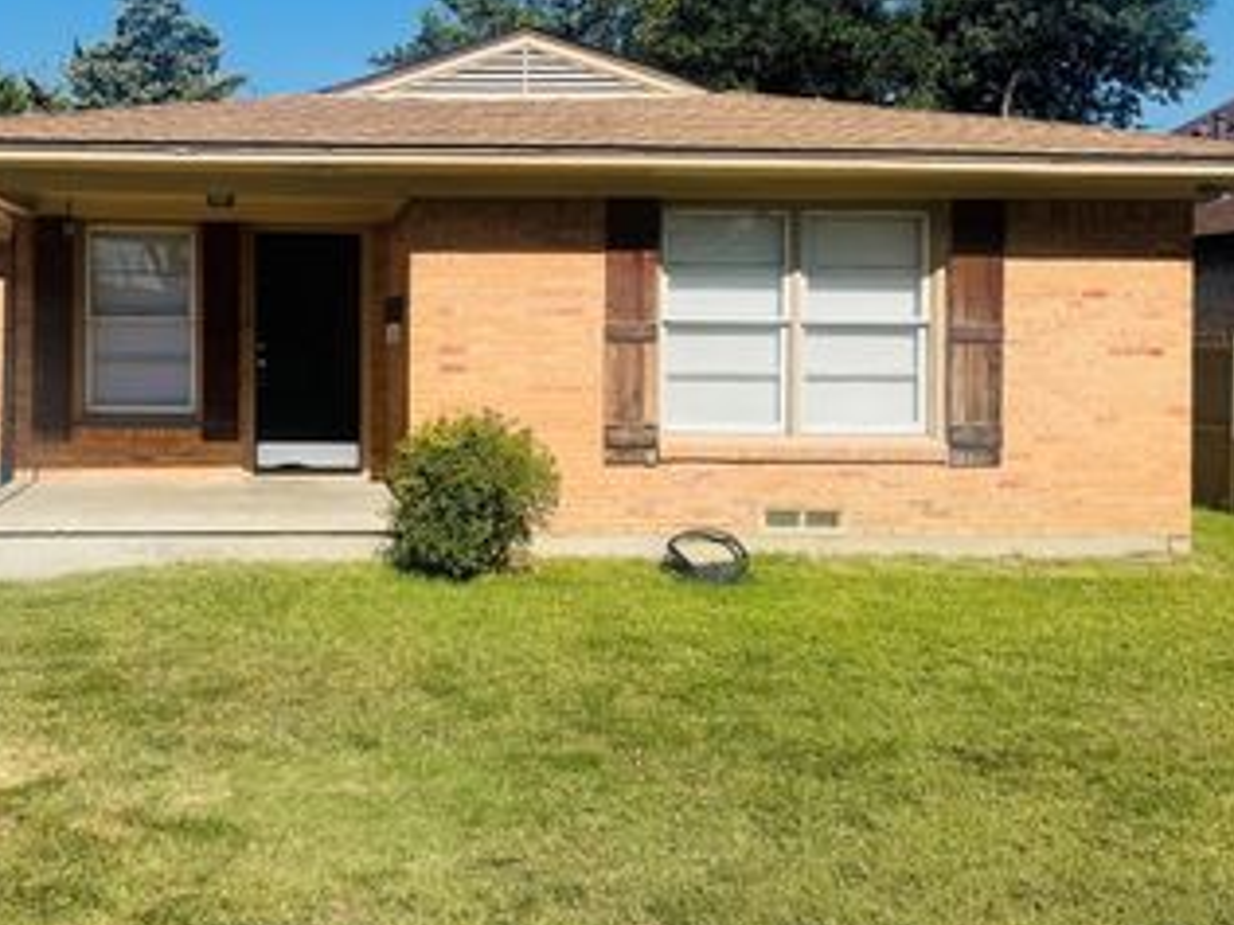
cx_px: 371
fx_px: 1355
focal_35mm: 38
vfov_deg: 37.5
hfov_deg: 47.8
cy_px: 342
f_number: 1.78
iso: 80
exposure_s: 1/7092
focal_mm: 6.76
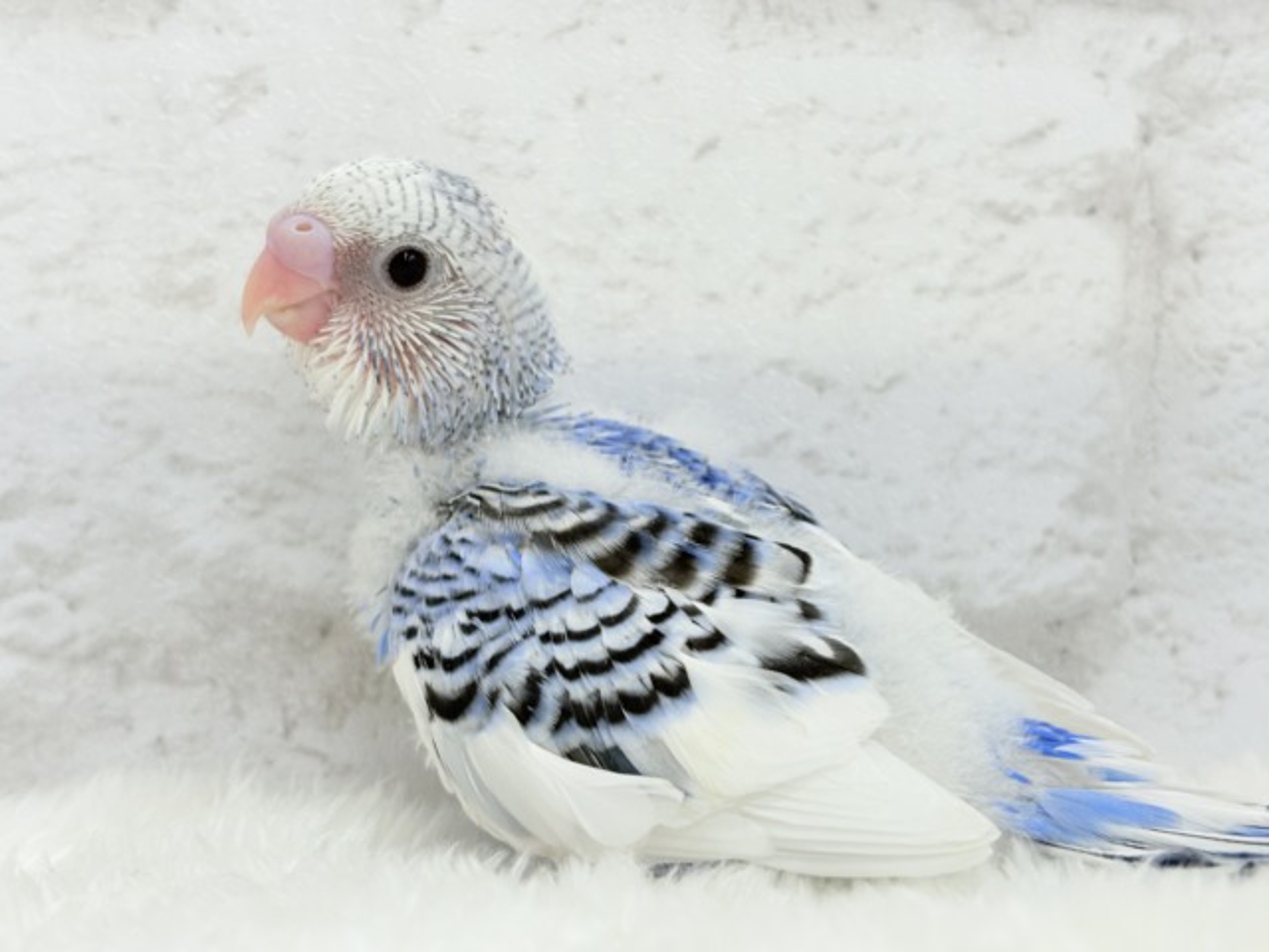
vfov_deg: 28.0
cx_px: 634
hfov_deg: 36.8
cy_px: 476
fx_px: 1906
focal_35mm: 52
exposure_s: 1/100
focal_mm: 5.96
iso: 80
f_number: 1.6
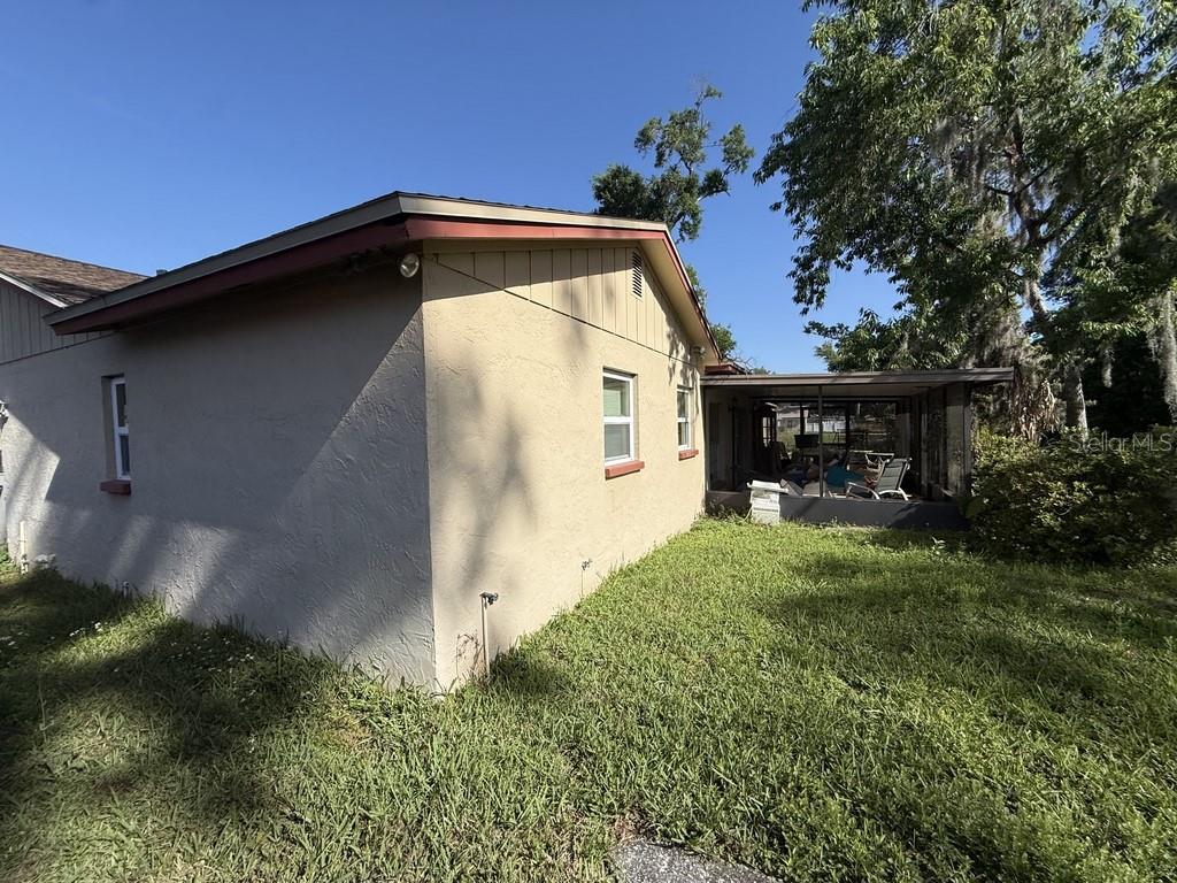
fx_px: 476
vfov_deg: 85.7
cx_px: 588
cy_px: 442
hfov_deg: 102.1
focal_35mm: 14
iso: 50
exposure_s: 1/3460
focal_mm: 2.22
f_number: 2.2
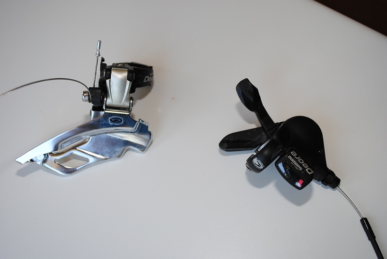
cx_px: 194
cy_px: 130
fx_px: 452
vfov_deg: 32.0
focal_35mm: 42
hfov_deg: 46.3
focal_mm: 28
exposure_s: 1/80
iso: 200
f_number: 4.5
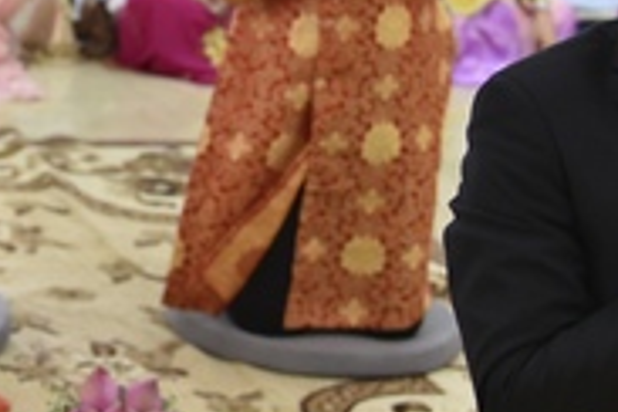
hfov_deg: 12.2
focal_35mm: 163
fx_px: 2798
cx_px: -172
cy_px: -2
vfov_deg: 8.4
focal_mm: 46
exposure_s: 1/50
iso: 800
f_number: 4
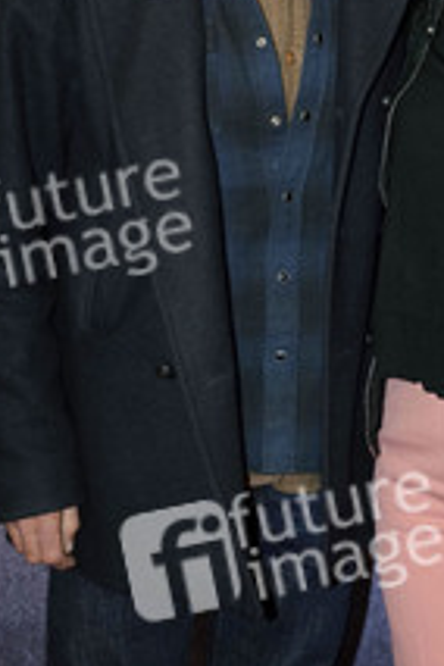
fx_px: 1979
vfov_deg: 18.8
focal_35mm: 107
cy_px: 78
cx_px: 372
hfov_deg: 12.7
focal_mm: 57
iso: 640
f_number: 5.6
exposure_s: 1/160
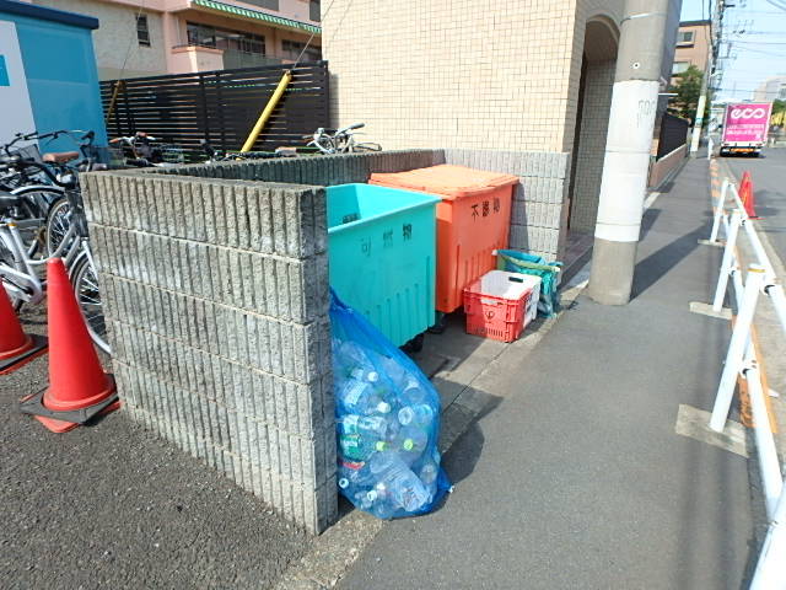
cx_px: 393
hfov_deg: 79.0
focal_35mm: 21
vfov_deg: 63.4
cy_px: 295
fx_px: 477
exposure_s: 1/500
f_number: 3.5
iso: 125
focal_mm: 3.7
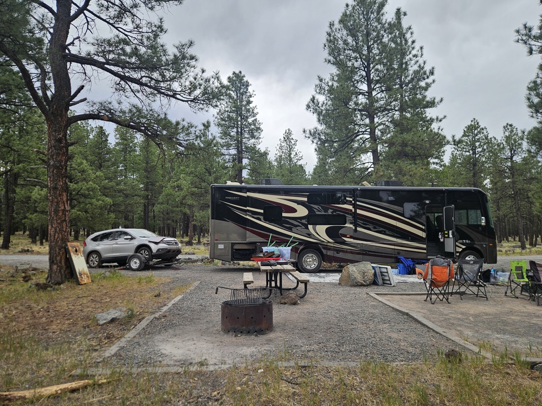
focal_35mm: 23
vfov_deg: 58.9
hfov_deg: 73.9
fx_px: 360
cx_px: 271
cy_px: 203
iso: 25
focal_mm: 5.4
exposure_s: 1/833
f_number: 1.8
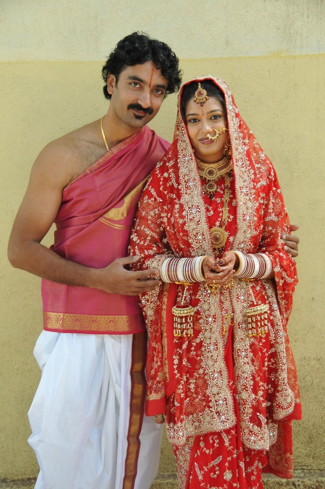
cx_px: 162
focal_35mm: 72
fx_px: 978
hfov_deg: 18.9
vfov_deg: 28.1
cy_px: 244
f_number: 4.8
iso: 640
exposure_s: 1/100
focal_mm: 48
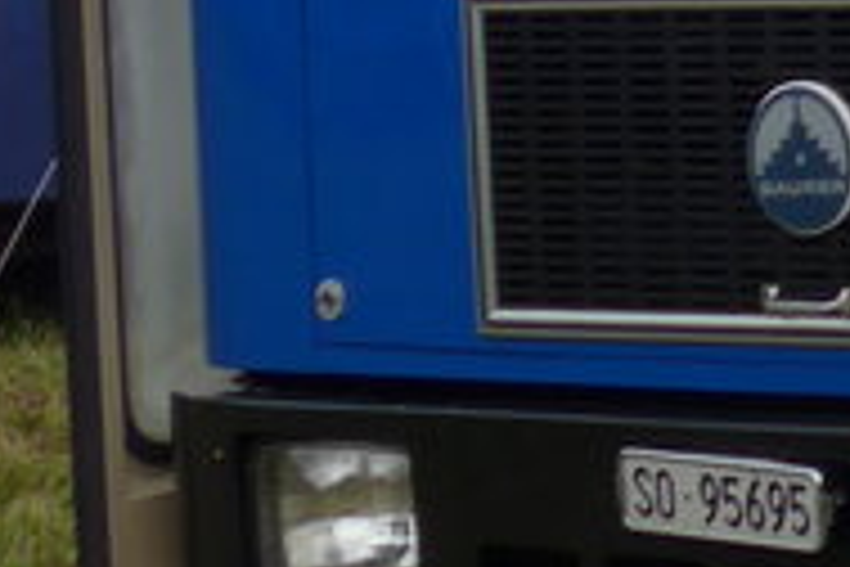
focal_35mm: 238
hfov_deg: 8.0
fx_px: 5619
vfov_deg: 5.6
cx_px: 1988
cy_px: -644
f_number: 2.8
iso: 80
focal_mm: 7.5
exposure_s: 1/500
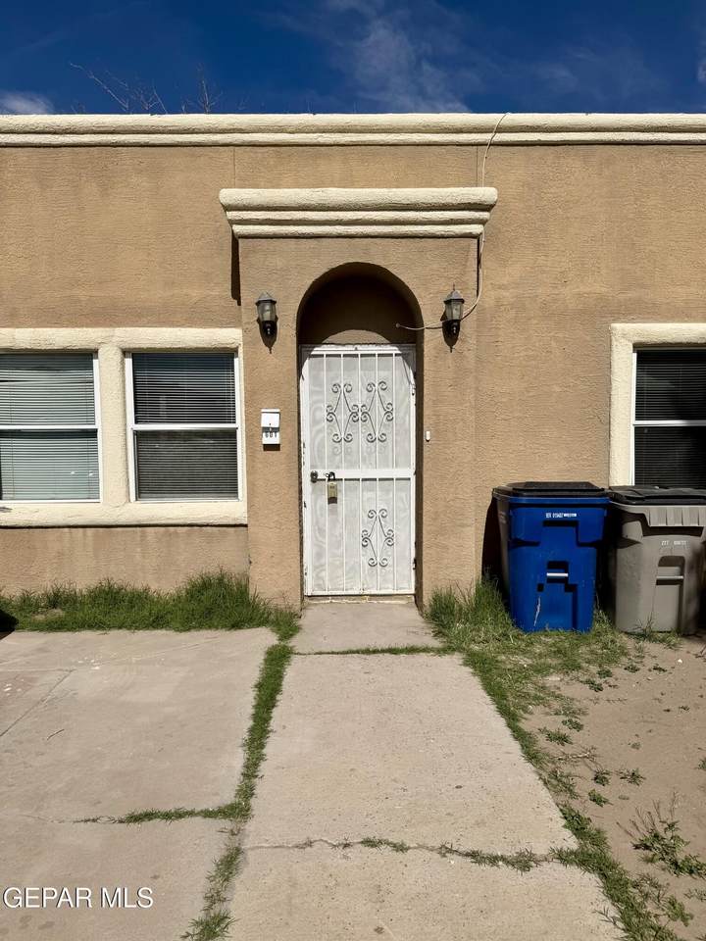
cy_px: 470
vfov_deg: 71.6
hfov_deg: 56.8
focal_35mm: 24
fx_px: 653
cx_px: 353
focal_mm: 6.76
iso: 80
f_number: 1.78
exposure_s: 1/14286
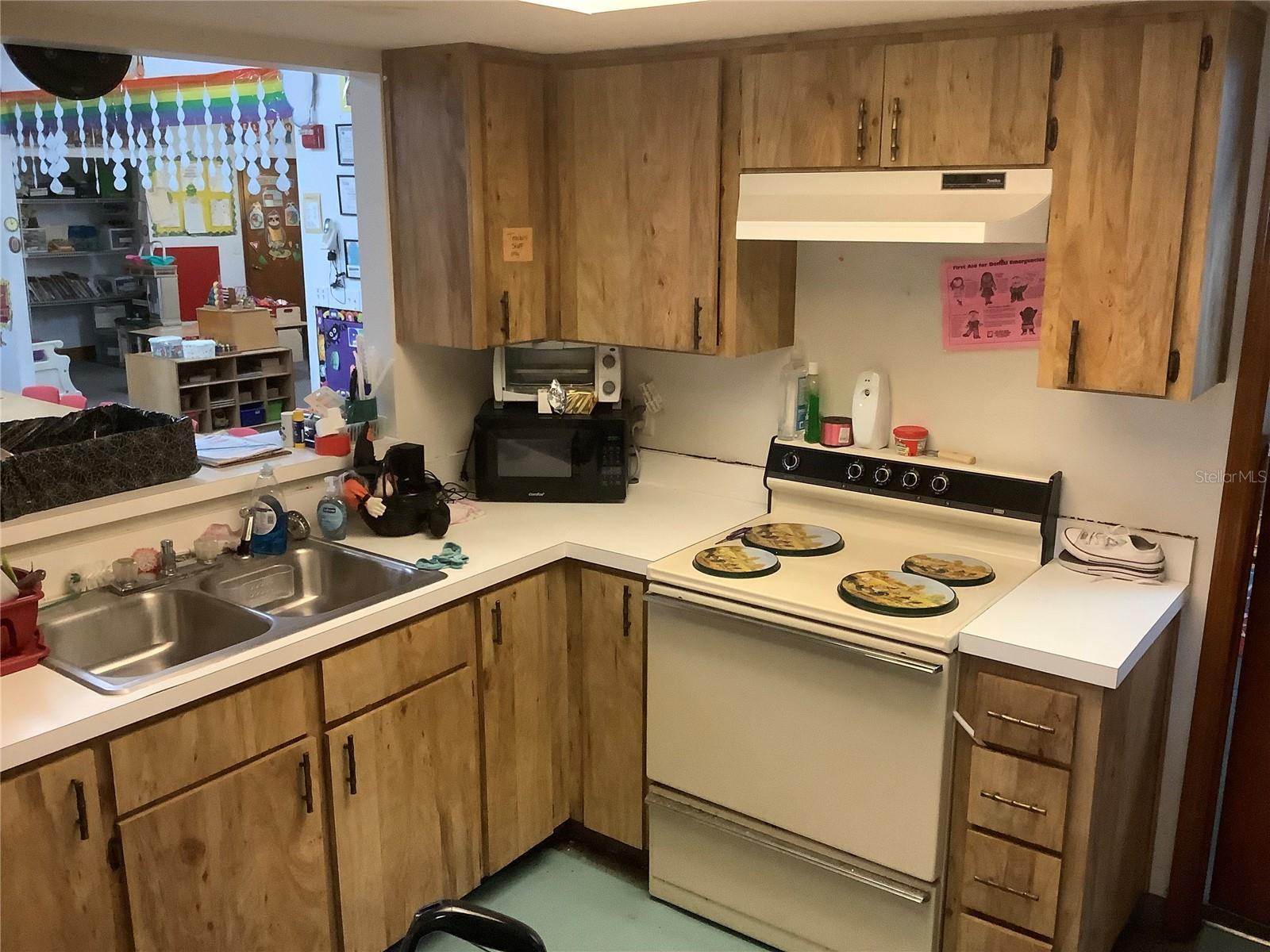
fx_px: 1137
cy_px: 476
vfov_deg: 45.4
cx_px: 635
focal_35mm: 31
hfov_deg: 58.4
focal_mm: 3.3
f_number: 2.4
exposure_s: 1/40
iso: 320
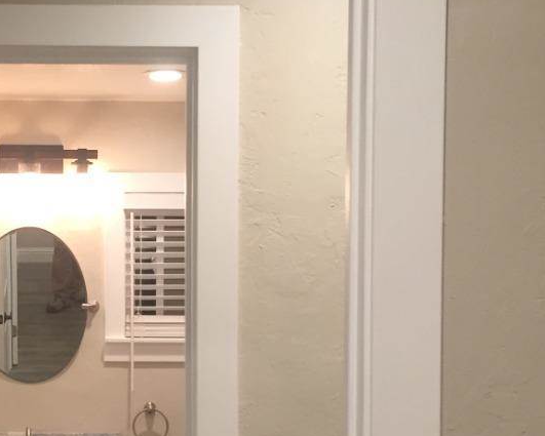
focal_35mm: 80
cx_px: 109
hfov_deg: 23.5
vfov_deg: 19.0
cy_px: 353
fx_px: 1291
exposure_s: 1/30
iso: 64
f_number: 2.2
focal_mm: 4.15
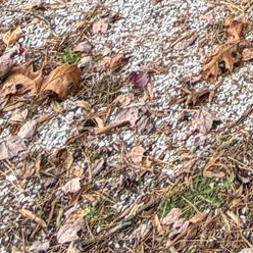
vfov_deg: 10.9
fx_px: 843
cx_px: 525
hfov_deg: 14.0
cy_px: -514
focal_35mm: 102
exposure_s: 1/290
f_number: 2.2
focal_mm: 2.22
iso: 50
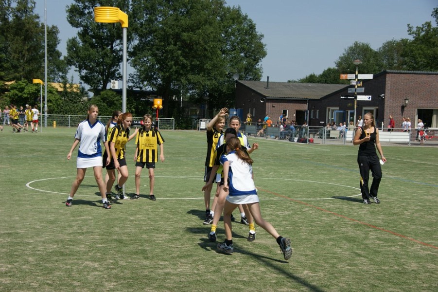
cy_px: 146
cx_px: 219
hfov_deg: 33.4
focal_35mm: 60
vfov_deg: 22.6
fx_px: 730
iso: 100
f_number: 8
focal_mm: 40
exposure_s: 1/500
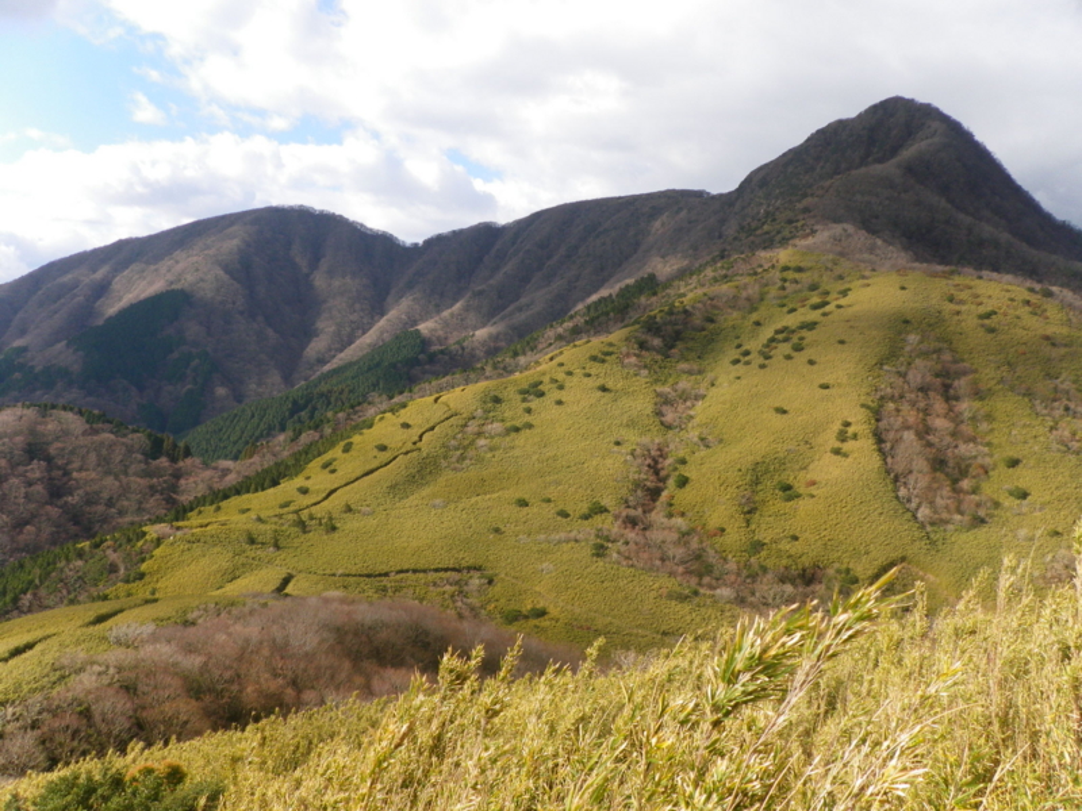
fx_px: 1094
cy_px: 406
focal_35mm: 35
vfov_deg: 40.7
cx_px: 541
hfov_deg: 52.6
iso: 64
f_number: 6.3
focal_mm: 6.2
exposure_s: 1/125
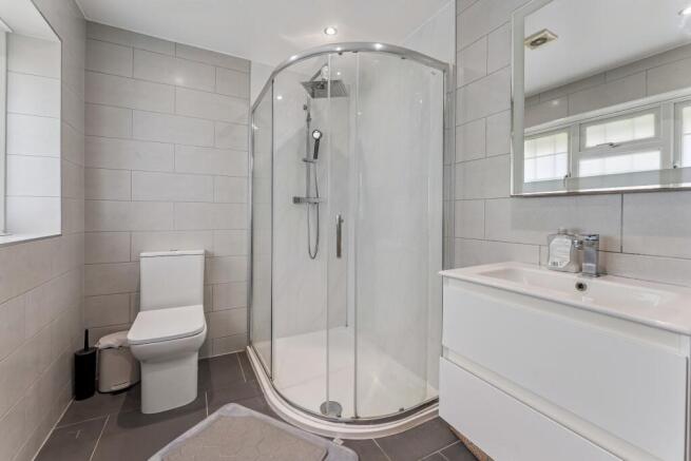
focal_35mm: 14
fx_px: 269
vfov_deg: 81.2
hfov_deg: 104.2
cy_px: 230
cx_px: 346
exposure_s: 1/4
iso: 160
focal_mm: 14
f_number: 9
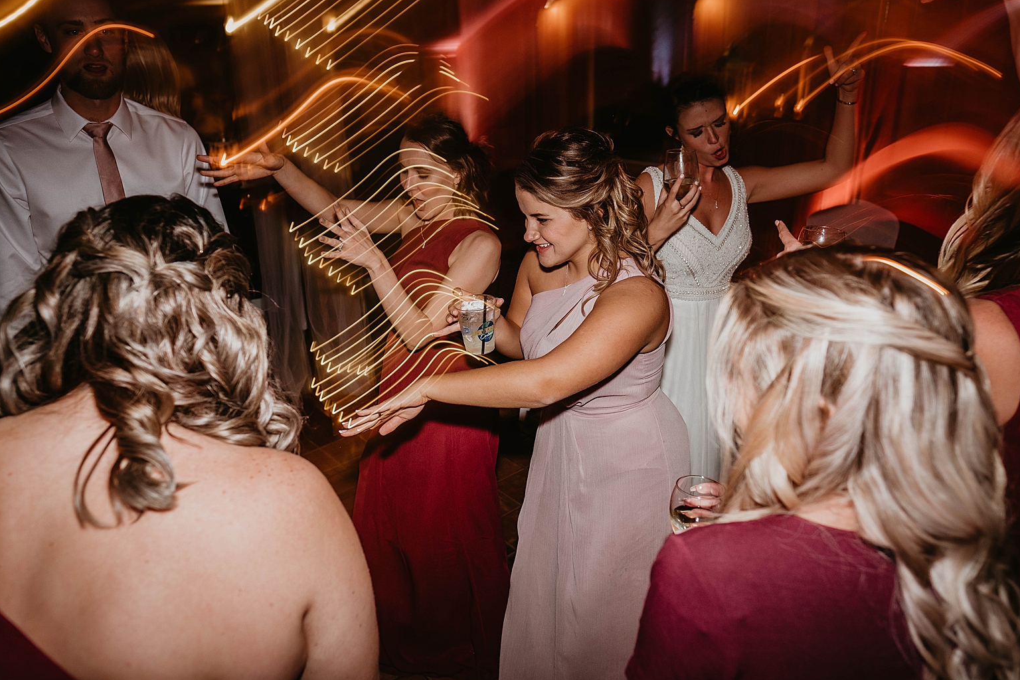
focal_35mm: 25
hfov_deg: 71.5
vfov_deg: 51.3
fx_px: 708
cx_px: 502
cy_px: 329
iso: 200
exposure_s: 1/4
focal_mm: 16
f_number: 2.8
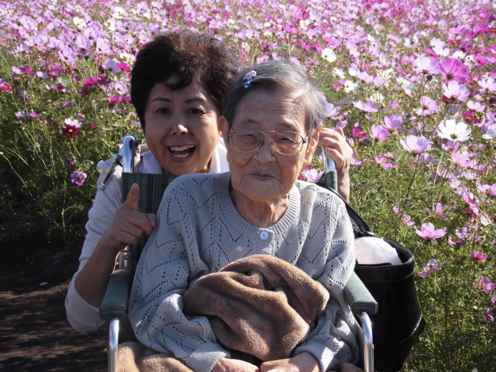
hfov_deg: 26.7
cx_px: 248
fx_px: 1046
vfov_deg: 20.2
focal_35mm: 73
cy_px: 186
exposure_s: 1/320
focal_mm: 13.1
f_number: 4.5
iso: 64
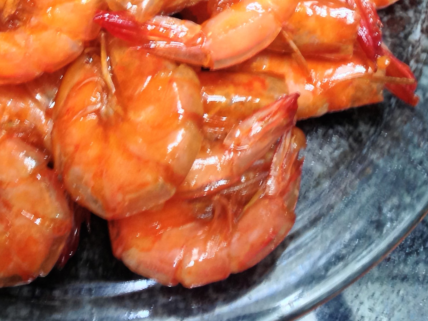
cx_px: 97
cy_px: -19
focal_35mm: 73
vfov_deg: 19.4
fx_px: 903
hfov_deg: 26.3
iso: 100
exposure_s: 1/20
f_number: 2.4
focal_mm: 4.12
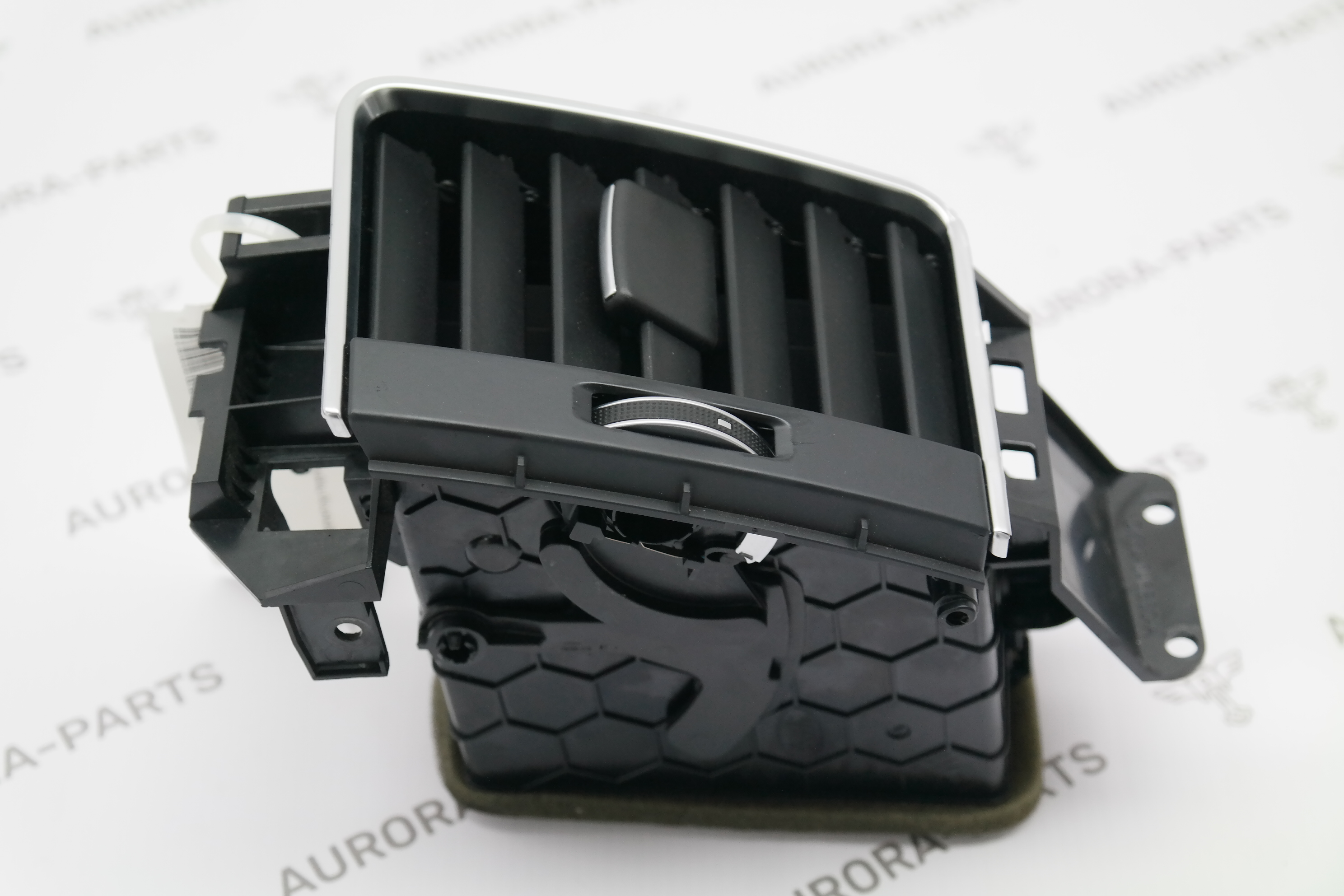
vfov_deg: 21.2
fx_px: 2389
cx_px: 672
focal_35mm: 64
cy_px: 448
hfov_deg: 31.4
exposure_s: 1/60
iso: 800
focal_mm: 42
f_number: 5
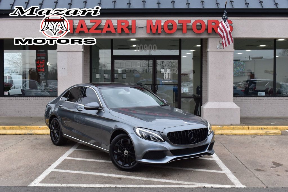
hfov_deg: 43.6
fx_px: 360
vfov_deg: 29.8
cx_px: 144
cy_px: 96
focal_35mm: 45
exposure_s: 1/160
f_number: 9
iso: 400
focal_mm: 30
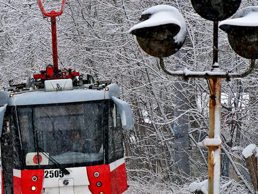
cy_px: 109
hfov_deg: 4.1
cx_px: 77
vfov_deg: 3.1
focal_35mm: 485
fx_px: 3615
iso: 400
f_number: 7.1
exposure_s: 1/400
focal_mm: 120
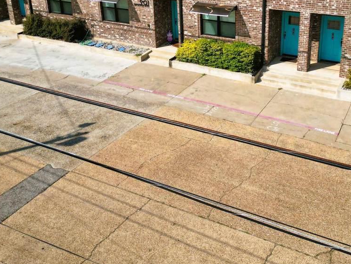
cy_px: 56
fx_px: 416
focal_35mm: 41
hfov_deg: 45.4
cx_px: 219
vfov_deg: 34.2
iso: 140
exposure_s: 1/4000
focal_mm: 6.72
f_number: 1.7
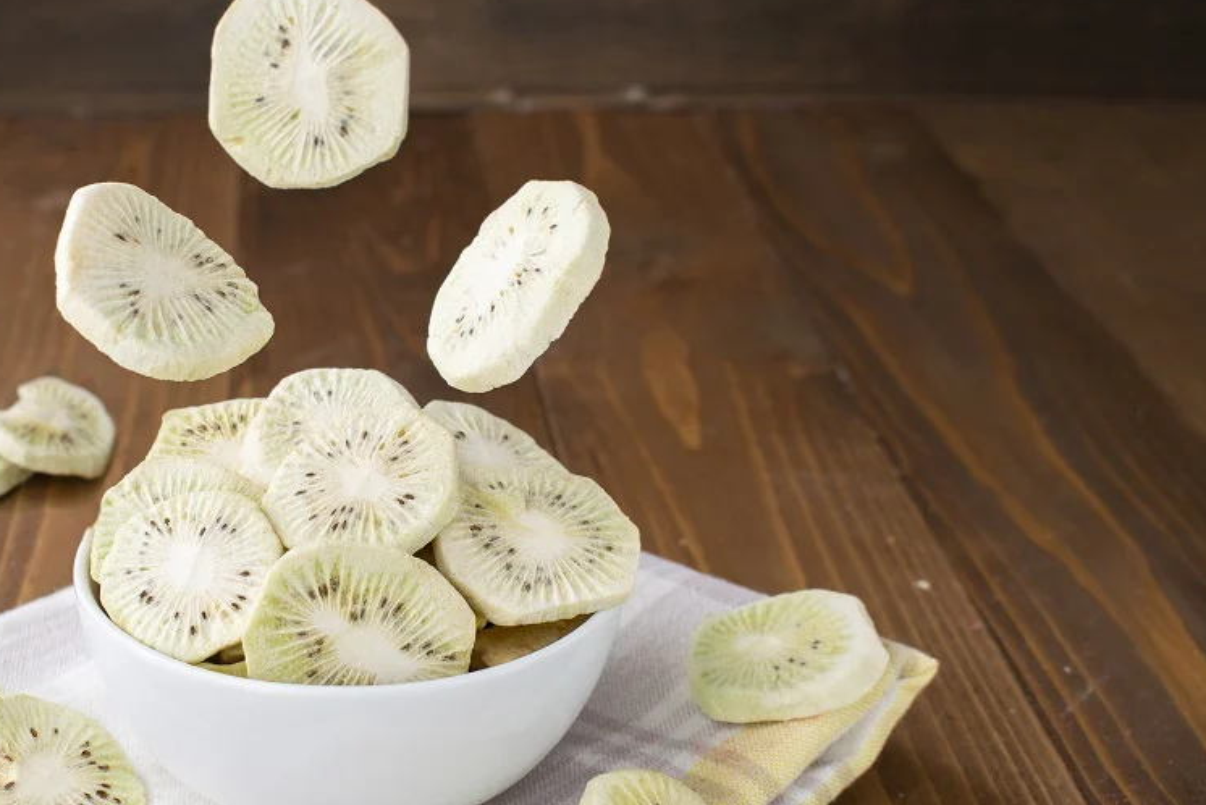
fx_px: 2202
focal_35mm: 66
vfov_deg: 20.7
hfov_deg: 30.3
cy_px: 494
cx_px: 364
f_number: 6.3
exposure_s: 1/200
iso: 200
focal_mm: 31
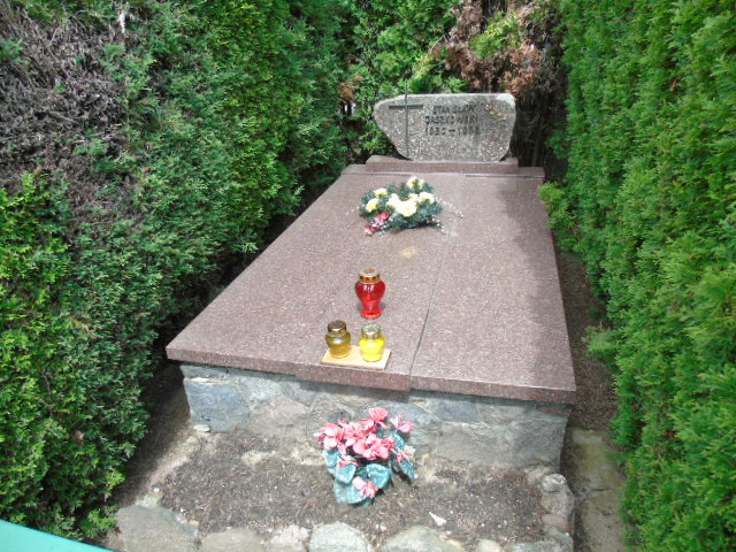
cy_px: 276
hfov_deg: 69.4
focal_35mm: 25
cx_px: 368
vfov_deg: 54.9
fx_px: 532
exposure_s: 1/200
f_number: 3.4
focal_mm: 4.4
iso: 80
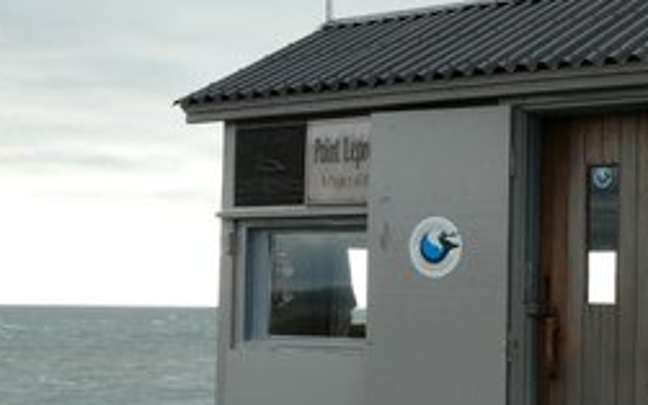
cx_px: 602
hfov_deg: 27.1
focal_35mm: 73
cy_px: 248
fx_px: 1289
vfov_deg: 17.8
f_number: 5.6
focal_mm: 5.9
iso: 100
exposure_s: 1/200
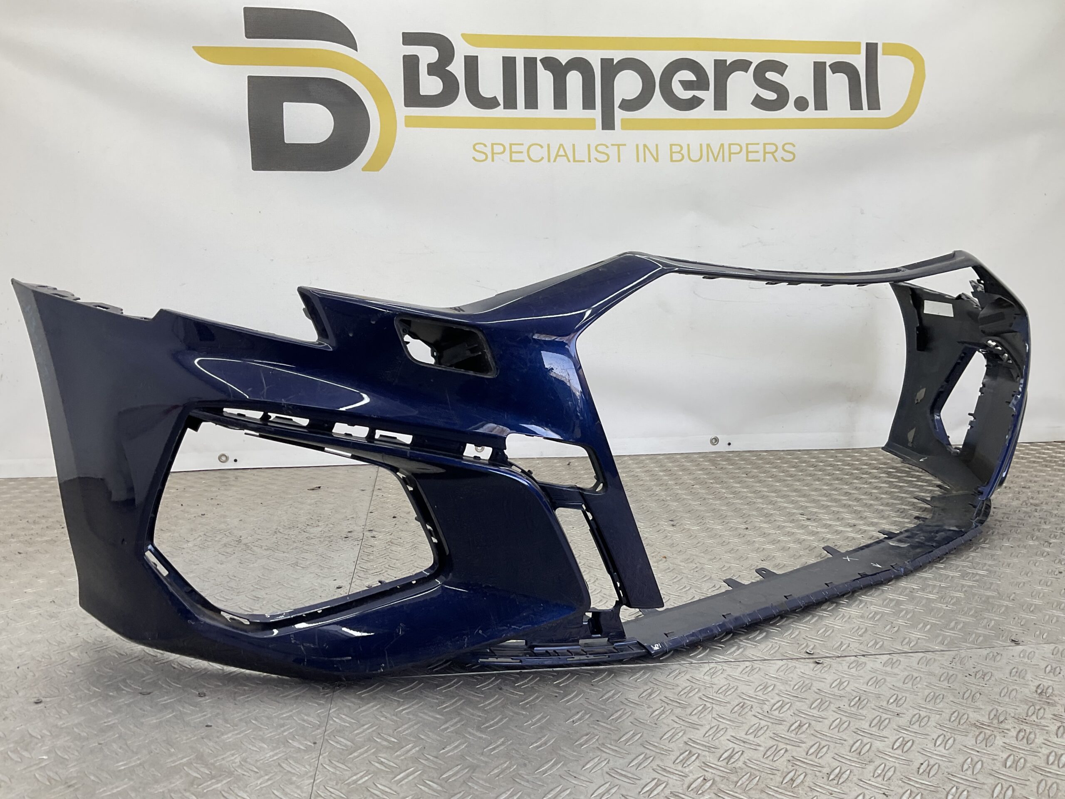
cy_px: 400
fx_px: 892
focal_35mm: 29
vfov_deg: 48.2
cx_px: 532
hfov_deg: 61.7
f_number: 1.8
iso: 16
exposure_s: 1/105
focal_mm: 3
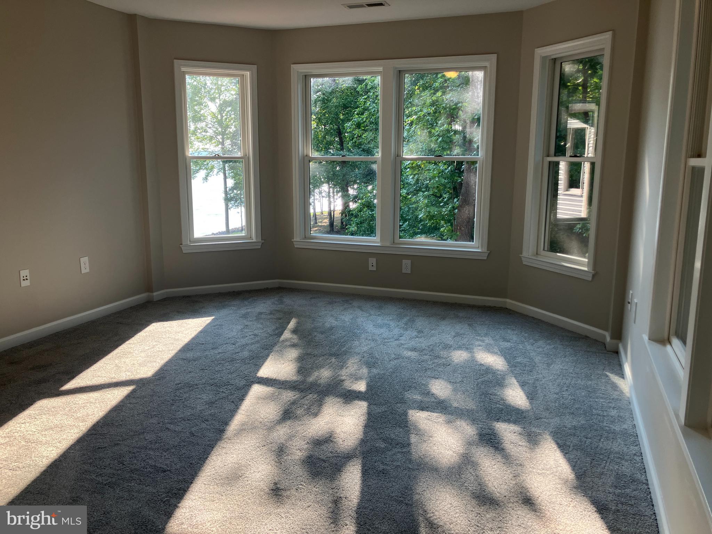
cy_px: 267
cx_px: 356
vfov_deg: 49.7
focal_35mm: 28
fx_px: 576
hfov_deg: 63.4
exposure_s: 1/146
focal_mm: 3.99
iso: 25
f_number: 1.8
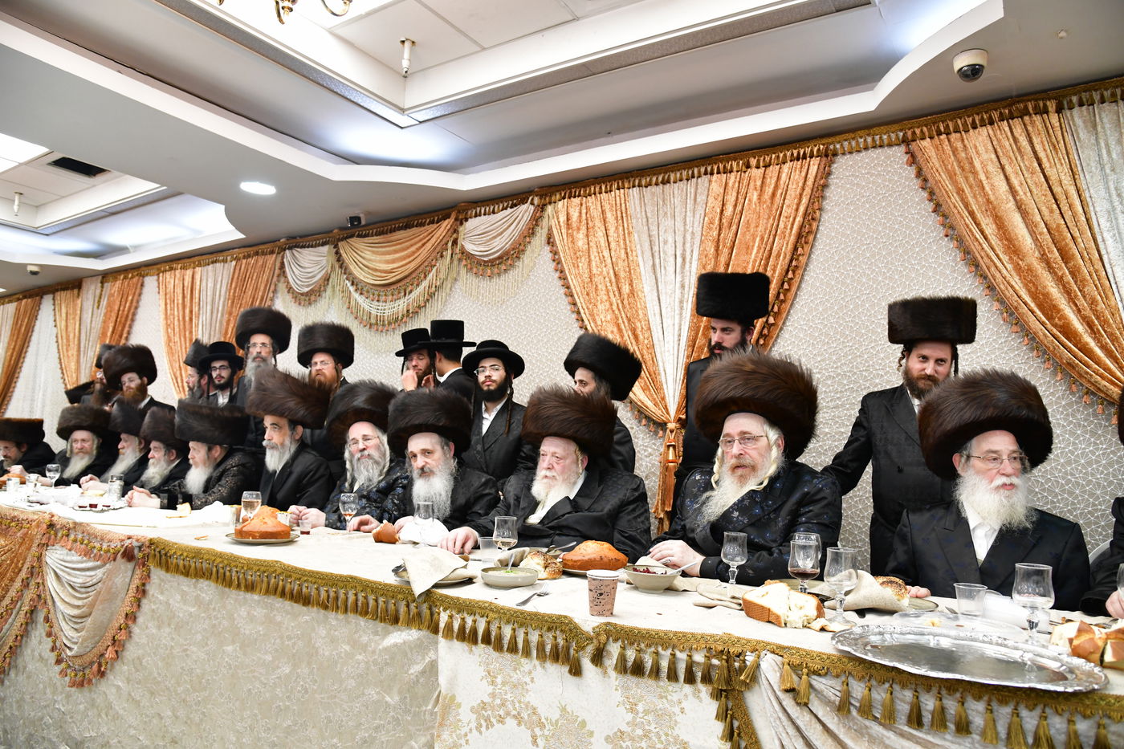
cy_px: 374
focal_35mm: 24
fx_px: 749
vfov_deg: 53.1
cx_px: 562
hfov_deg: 73.8
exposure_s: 1/100
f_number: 5.6
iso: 2000
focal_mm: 24
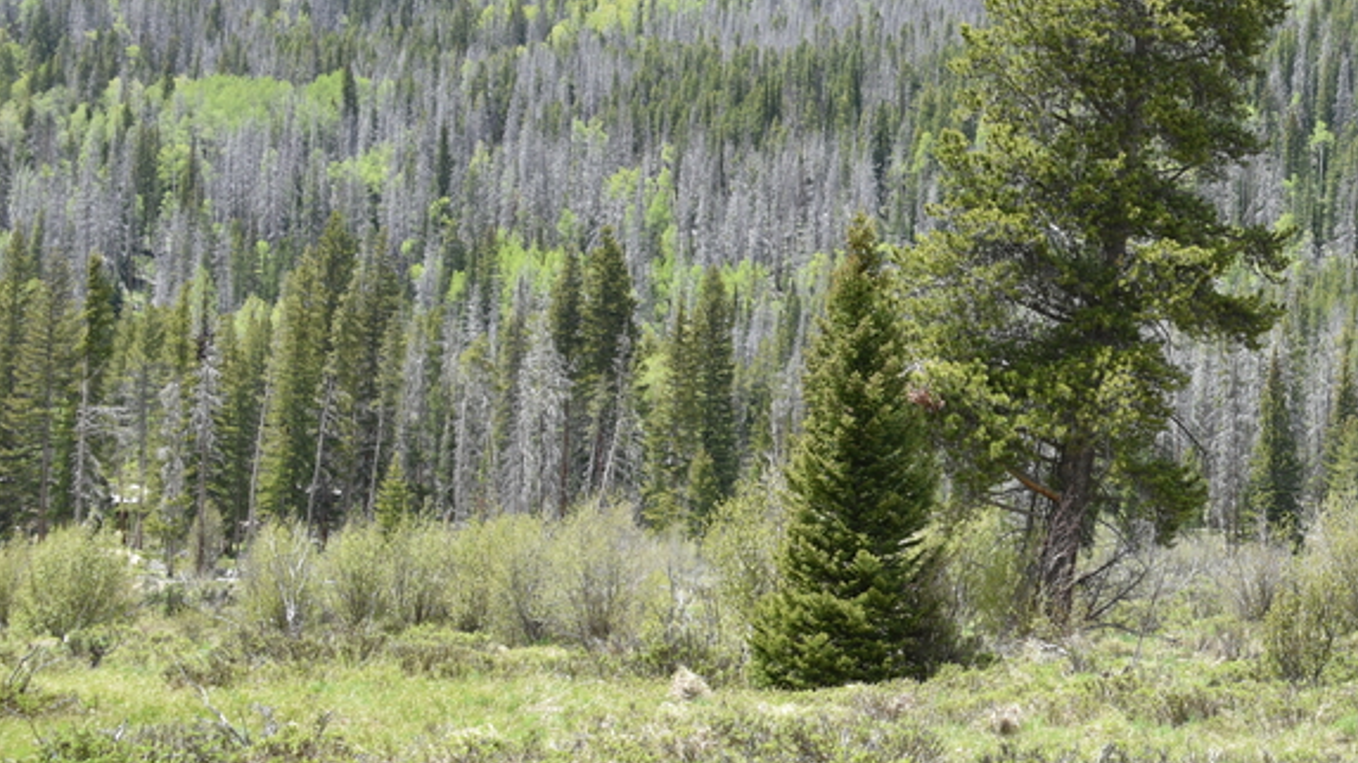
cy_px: 382
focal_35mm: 89
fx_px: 3204
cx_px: 1332
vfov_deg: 13.6
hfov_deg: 23.0
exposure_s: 1/200
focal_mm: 38
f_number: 7.1
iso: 100
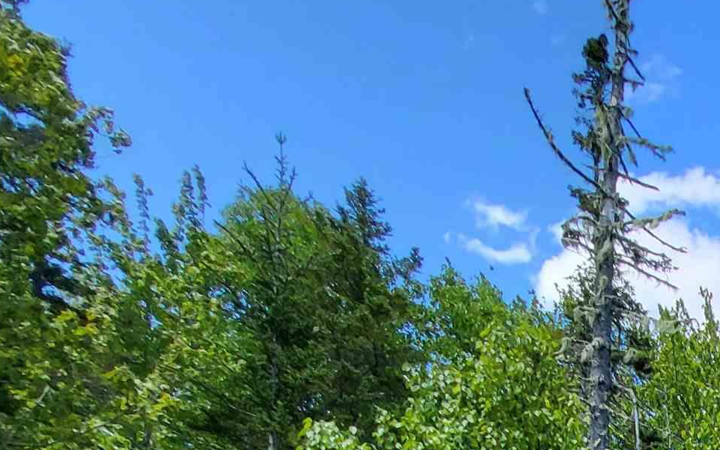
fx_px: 863
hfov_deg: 31.8
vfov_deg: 20.1
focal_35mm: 44
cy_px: 831
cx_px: 983
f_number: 2.2
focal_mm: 1.74
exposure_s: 1/489
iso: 32
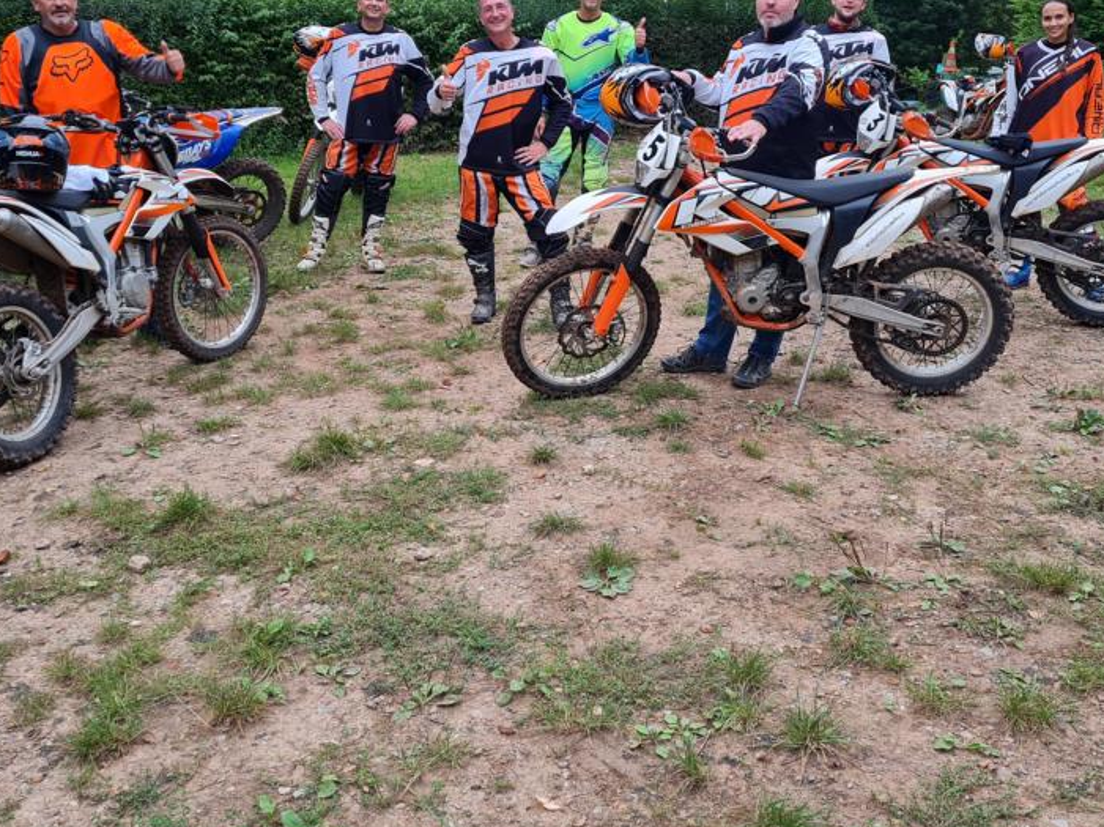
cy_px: 290
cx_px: 595
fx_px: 1211
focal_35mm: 38
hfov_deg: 49.0
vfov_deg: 37.4
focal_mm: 5.4
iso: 64
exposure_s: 1/100
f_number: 1.8
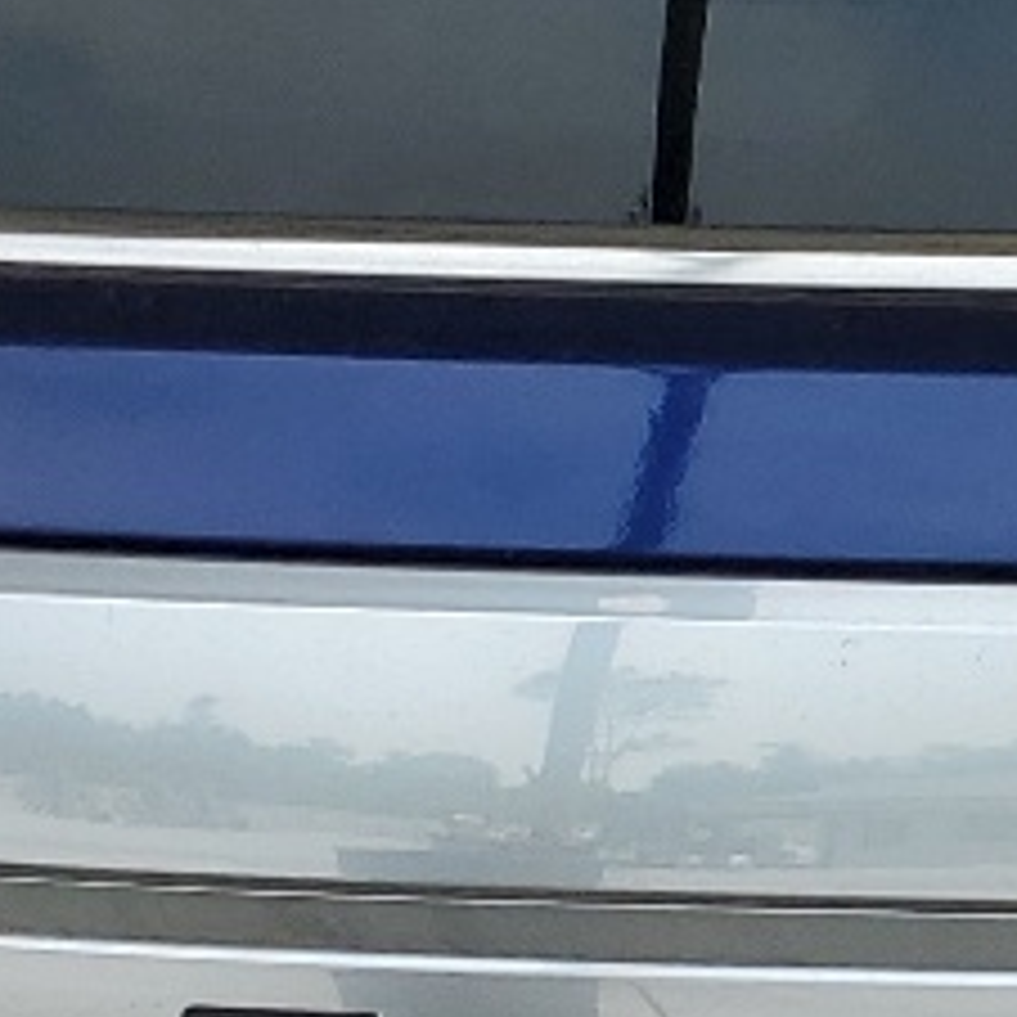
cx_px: 1714
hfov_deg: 10.2
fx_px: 5418
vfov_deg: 10.7
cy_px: 648
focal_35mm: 163
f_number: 1.5
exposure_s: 1/1667
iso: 50
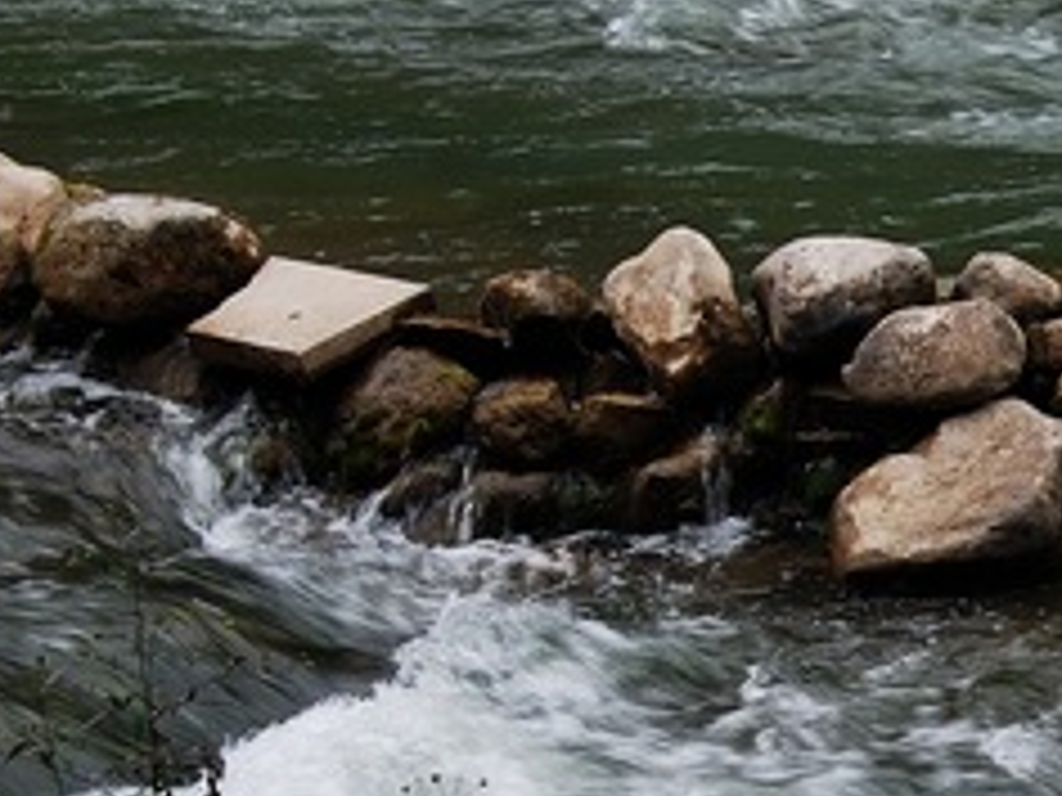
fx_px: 5706
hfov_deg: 10.3
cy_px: 760
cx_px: 1588
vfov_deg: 8.0
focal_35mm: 186
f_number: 9
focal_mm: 38
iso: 100
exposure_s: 1/30
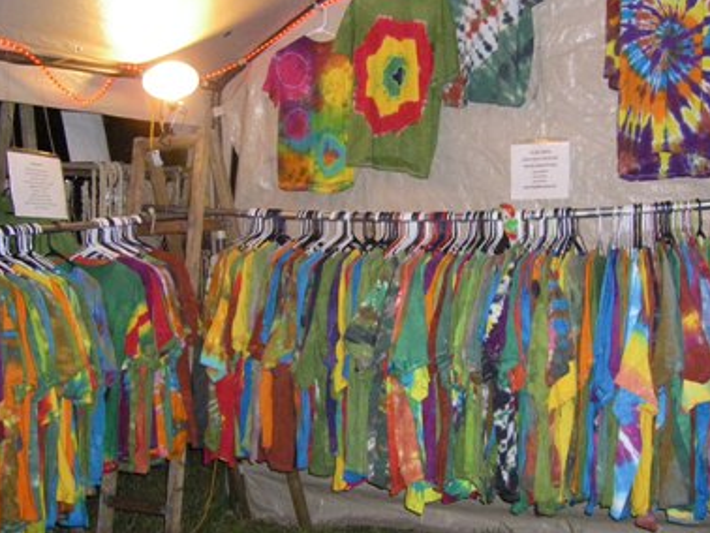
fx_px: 924
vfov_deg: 32.1
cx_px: 413
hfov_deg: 41.9
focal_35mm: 45
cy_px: 220
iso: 800
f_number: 3.5
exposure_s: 1/50
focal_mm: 6.3
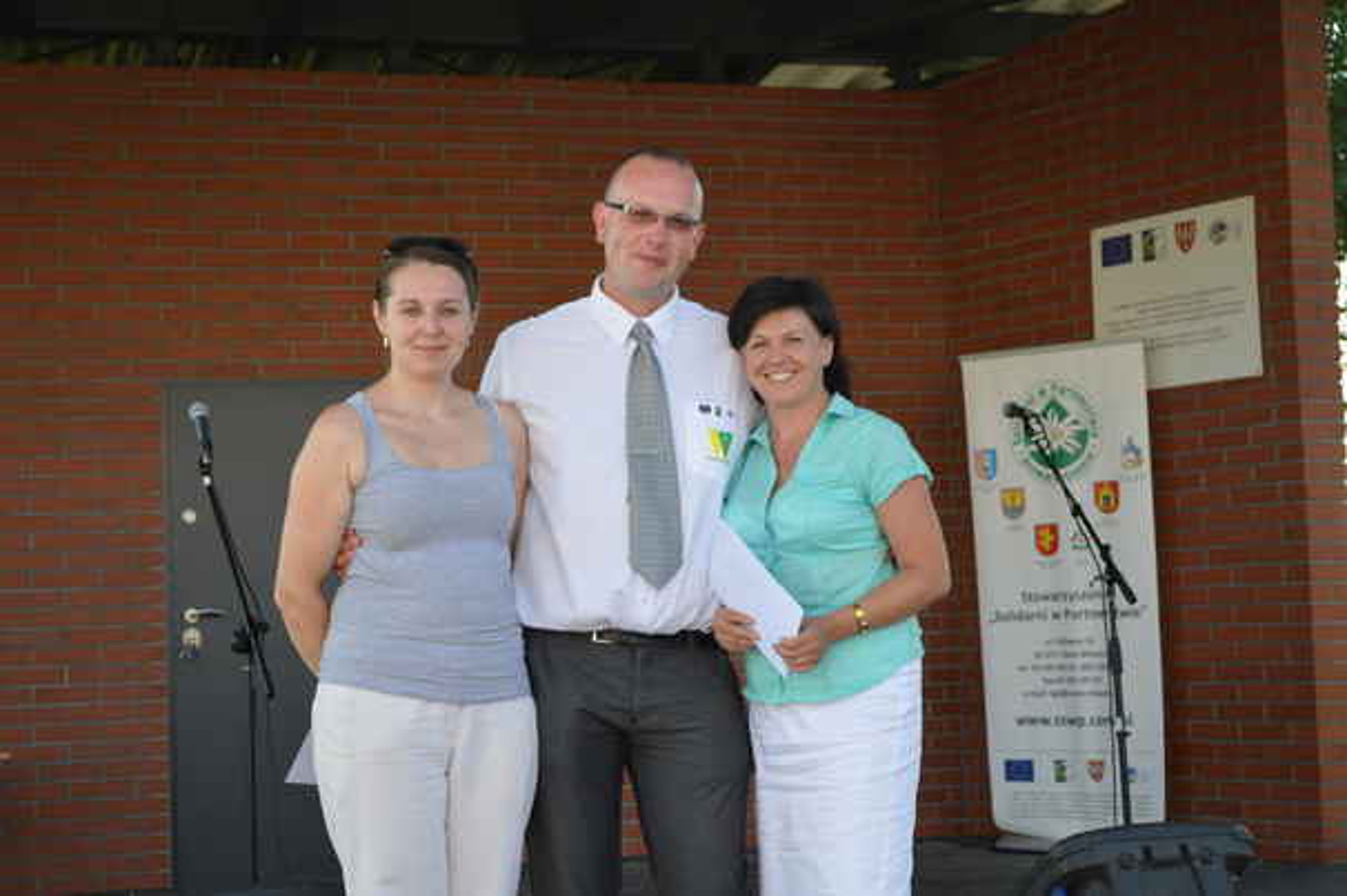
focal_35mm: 63
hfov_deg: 31.9
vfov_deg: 21.5
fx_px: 2355
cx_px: 674
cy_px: 448
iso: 140
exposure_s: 1/125
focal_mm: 42
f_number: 5.6
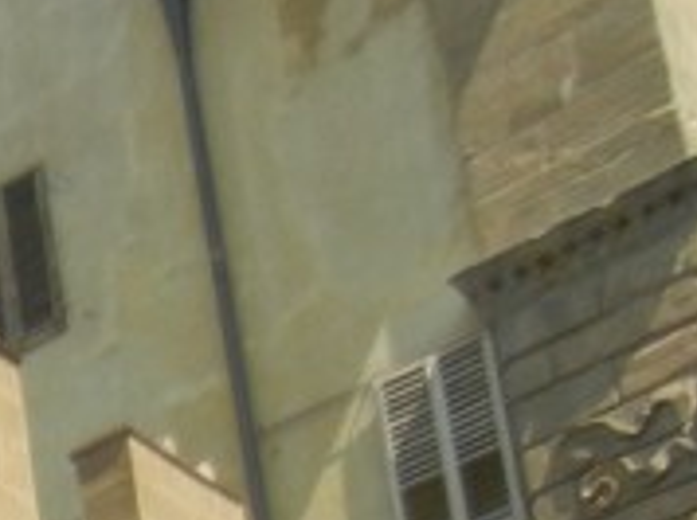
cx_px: -901
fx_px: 3479
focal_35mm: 173
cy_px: 1235
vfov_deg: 7.9
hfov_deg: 10.2
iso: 160
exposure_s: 1/245
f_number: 7
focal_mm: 5.4
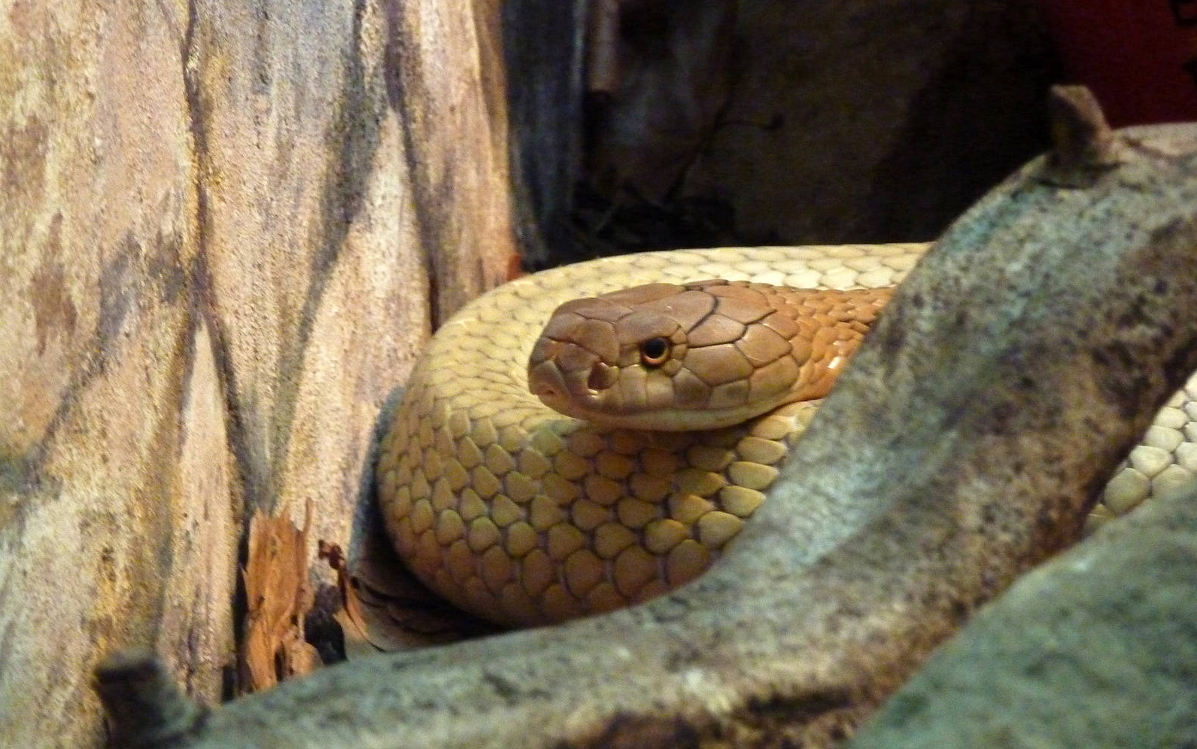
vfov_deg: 9.0
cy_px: 300
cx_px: 598
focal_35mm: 146
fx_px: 4764
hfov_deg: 14.3
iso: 1000
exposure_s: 1/13
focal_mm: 22.5
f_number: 4.5
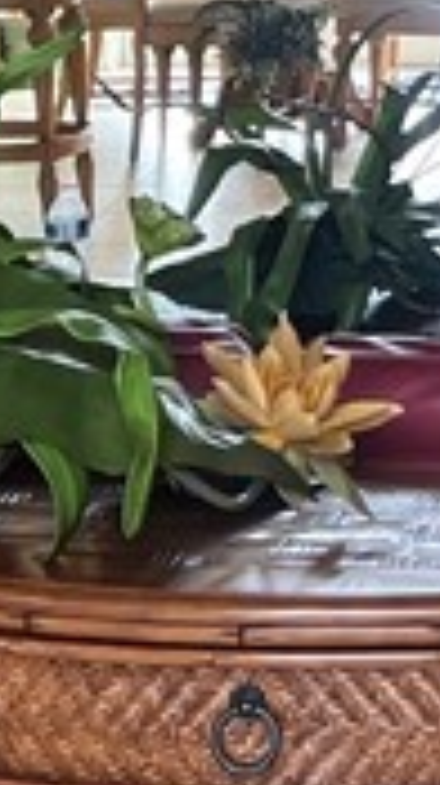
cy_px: -520
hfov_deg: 7.1
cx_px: 727
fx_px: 3455
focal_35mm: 166
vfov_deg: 12.1
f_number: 1.5
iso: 64
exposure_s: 1/121
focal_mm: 5.7
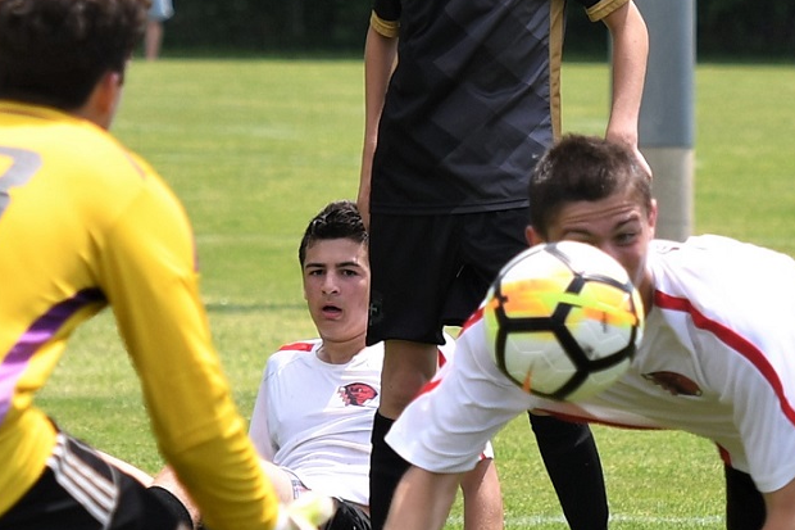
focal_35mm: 365
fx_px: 8058
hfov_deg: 5.6
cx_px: 512
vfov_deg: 3.8
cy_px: 252
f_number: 4
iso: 140
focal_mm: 120
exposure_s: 1/1000
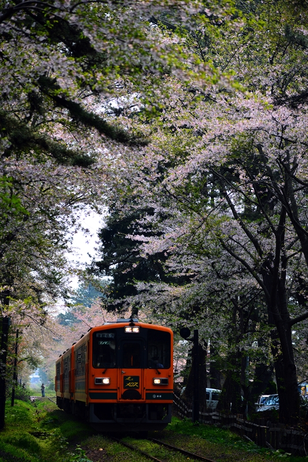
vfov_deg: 17.1
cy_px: 231
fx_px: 1539
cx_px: 154
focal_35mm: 120
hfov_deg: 11.4
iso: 400
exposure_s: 1/1600
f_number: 4
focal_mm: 120
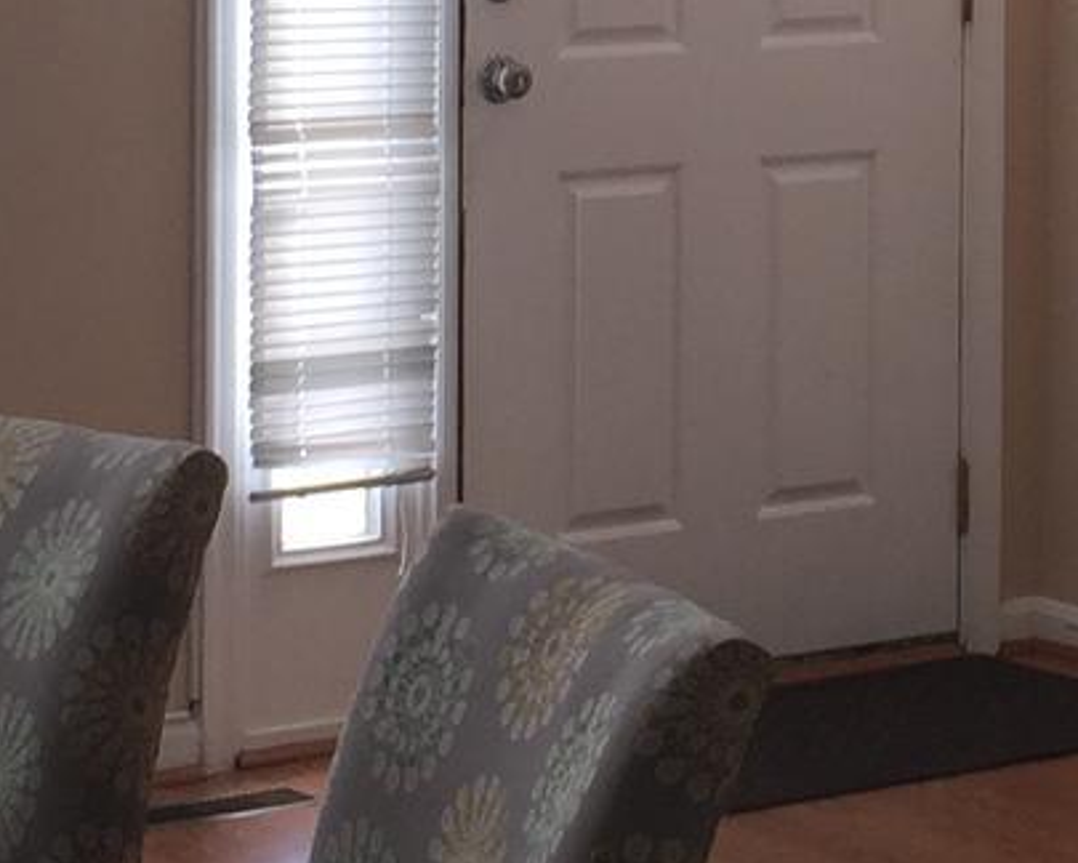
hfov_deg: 13.3
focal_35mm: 143
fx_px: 4562
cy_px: -21
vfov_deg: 10.7
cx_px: 1081
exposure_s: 1/61
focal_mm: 4.15
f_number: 2.2
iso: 32
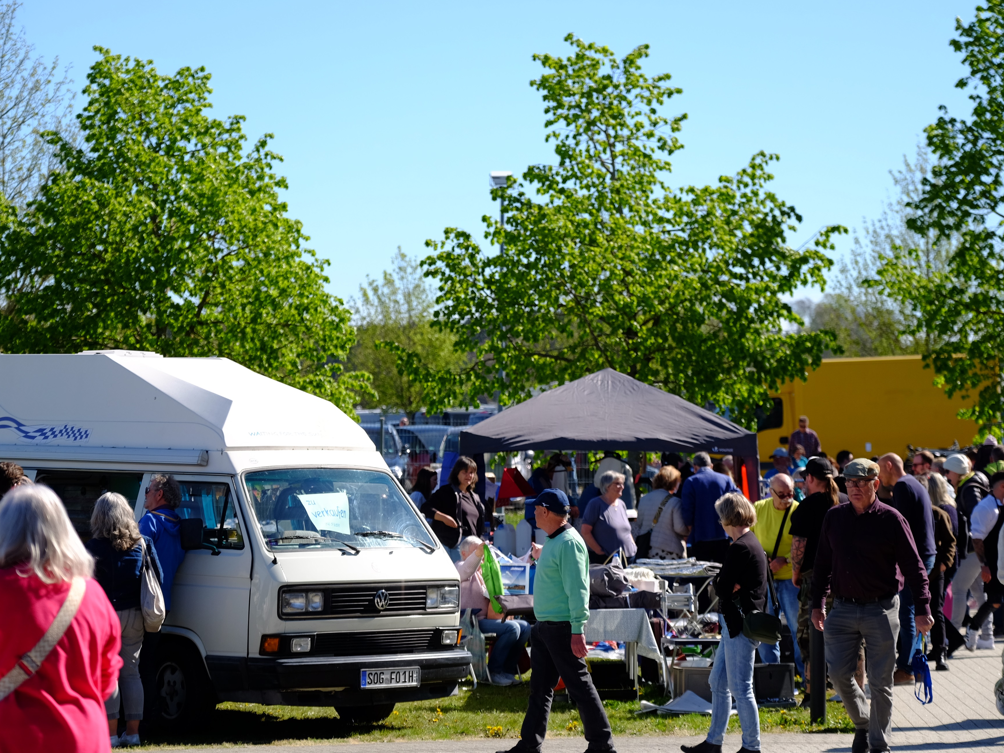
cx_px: 498
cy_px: 377
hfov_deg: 17.0
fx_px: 3365
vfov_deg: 12.8
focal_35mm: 116
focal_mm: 71.5
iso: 200
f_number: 2.8
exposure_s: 1/1900
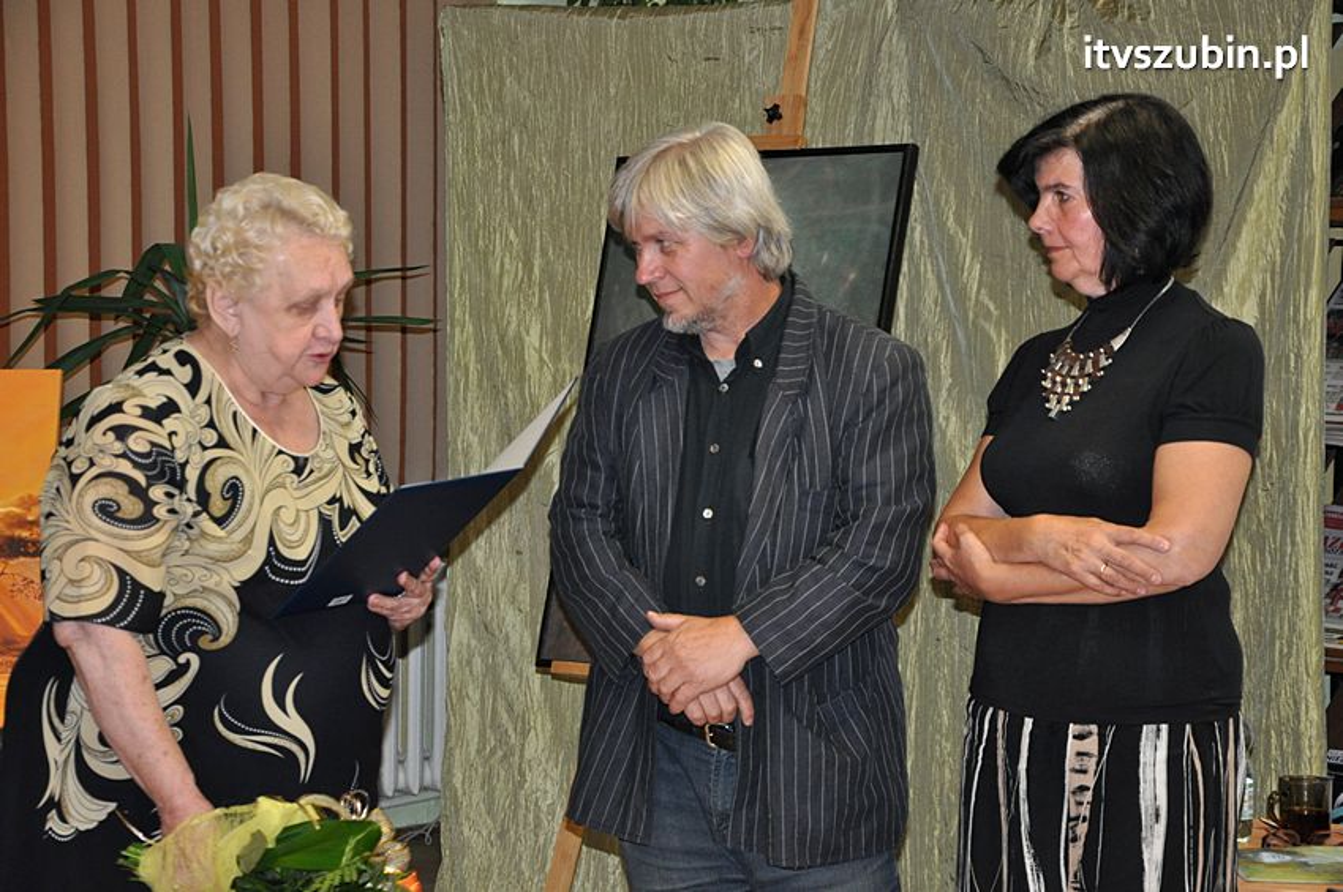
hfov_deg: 23.4
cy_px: 446
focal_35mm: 87
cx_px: 672
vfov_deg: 15.7
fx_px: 3242
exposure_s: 1/60
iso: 800
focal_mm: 58
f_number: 5
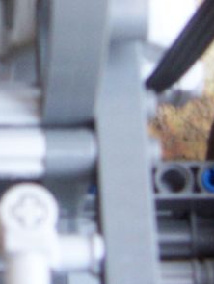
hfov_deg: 11.2
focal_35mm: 130
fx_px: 1069
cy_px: 82
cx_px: -45
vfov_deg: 15.1
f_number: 3
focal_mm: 6
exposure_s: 1/10
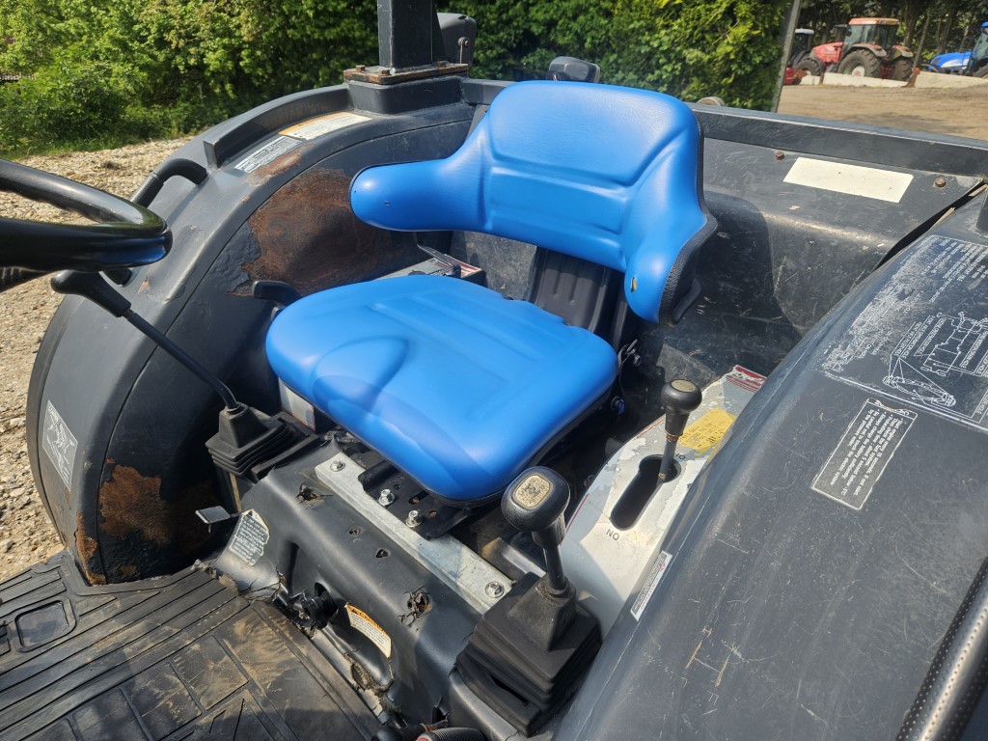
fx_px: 656
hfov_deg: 73.9
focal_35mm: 23
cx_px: 494
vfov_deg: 58.9
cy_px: 370
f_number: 1.8
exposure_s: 1/883
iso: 25
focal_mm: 5.4
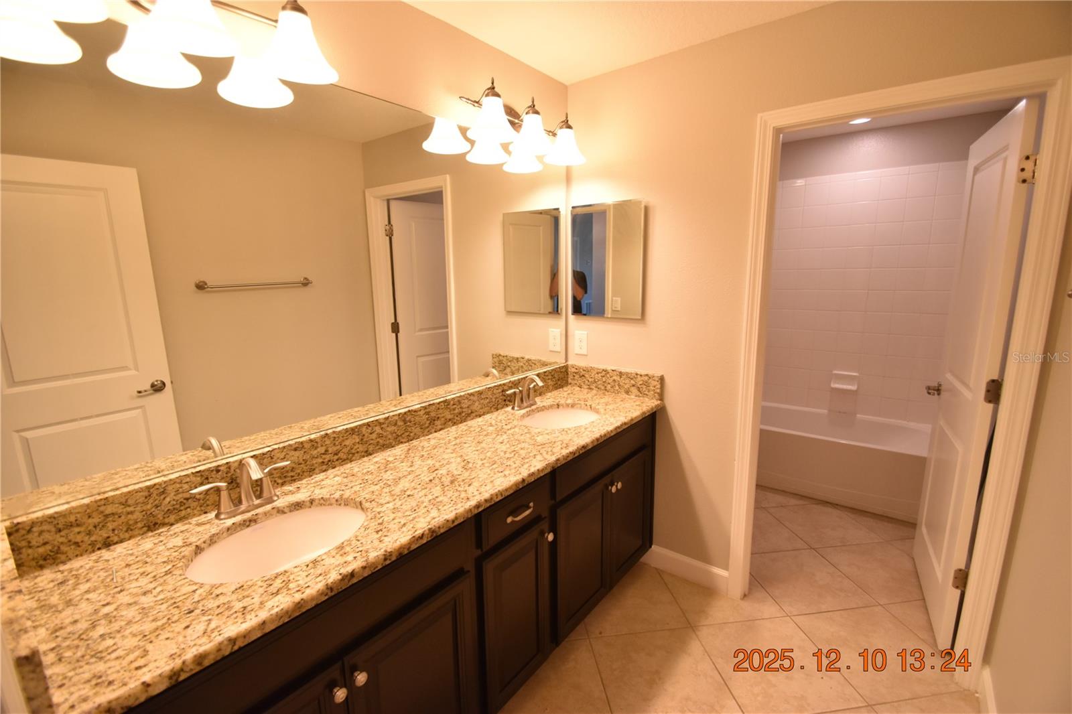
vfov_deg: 77.3
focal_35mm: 15
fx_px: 447
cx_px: 536
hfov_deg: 100.4
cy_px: 357
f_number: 3.5
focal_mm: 10
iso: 800
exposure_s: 1/125
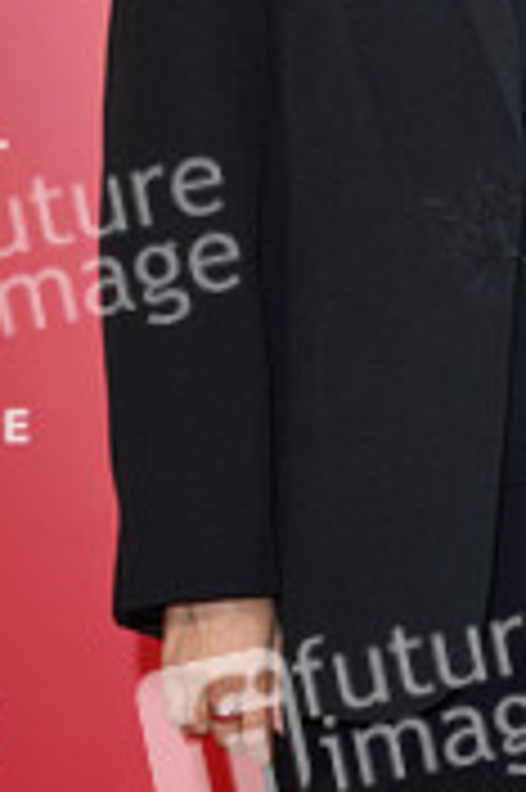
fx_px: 4589
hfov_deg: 6.5
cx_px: 499
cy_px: 40
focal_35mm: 209
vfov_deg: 9.8
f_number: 5.6
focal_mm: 92
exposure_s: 1/250
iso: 640
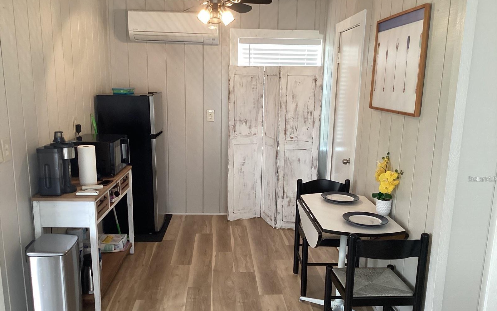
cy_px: 179
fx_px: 447
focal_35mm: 33
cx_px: 248
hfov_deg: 58.1
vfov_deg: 38.2
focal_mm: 3.3
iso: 160
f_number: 2.4
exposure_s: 1/60
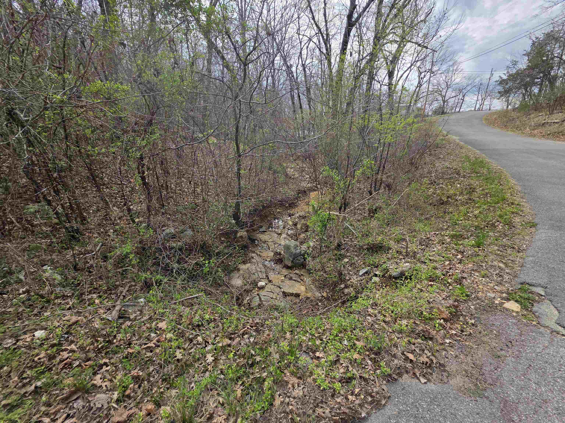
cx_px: 282
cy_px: 212
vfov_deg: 89.9
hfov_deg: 106.2
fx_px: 212
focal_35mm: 13
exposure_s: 1/981
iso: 40
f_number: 1.9
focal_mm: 2.2
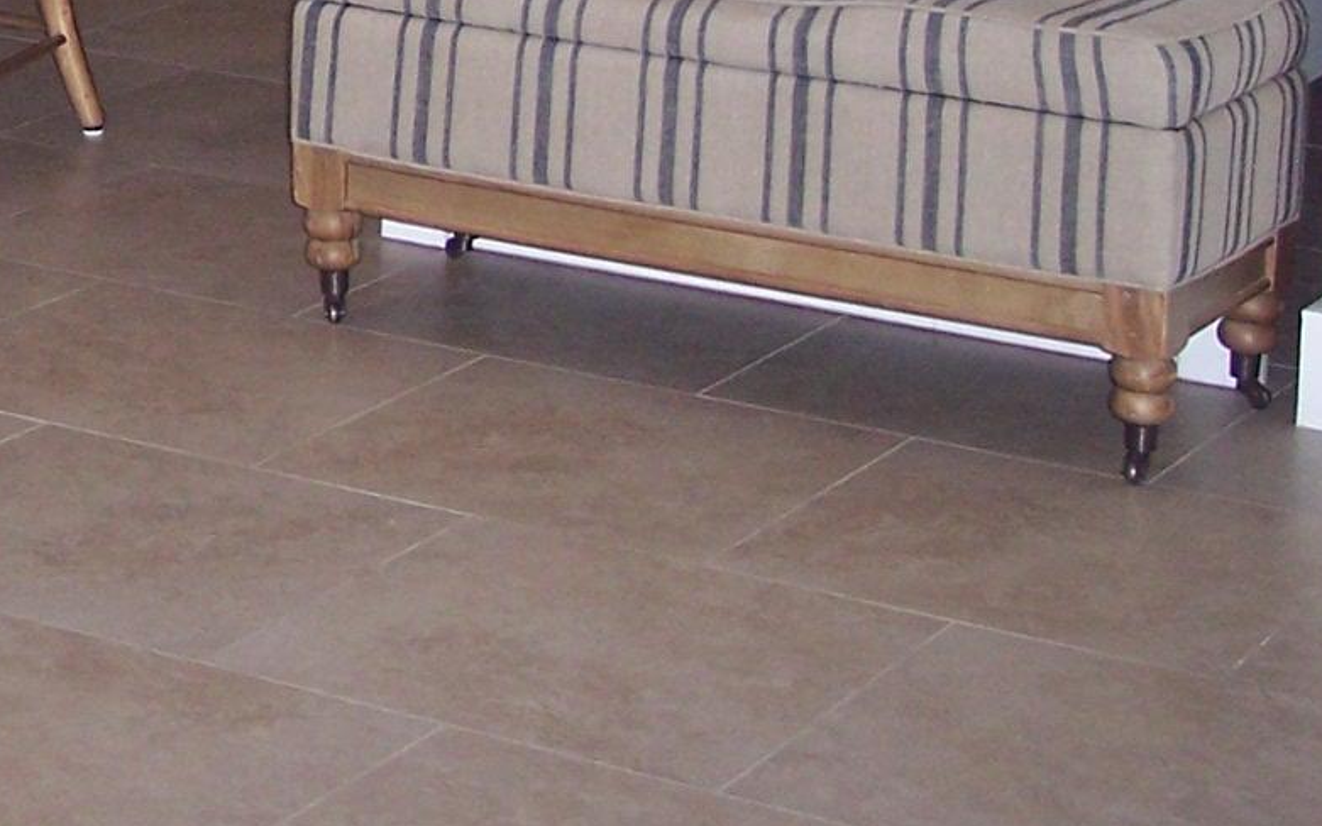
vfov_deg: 10.3
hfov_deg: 16.3
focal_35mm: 122
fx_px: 4395
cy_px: -467
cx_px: -313
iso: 140
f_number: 2.8
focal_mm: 8
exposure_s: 1/60
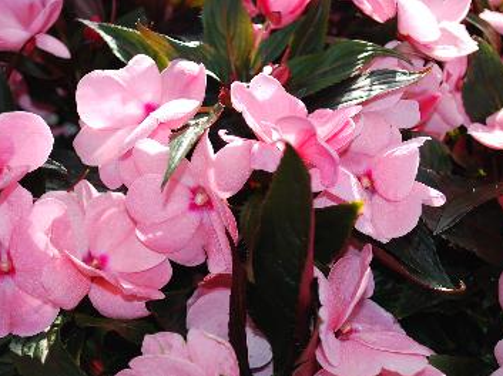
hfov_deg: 32.7
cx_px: 238
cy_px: 189
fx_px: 856
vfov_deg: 24.8
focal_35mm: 59
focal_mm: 36
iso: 100
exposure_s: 1/125
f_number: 5.3
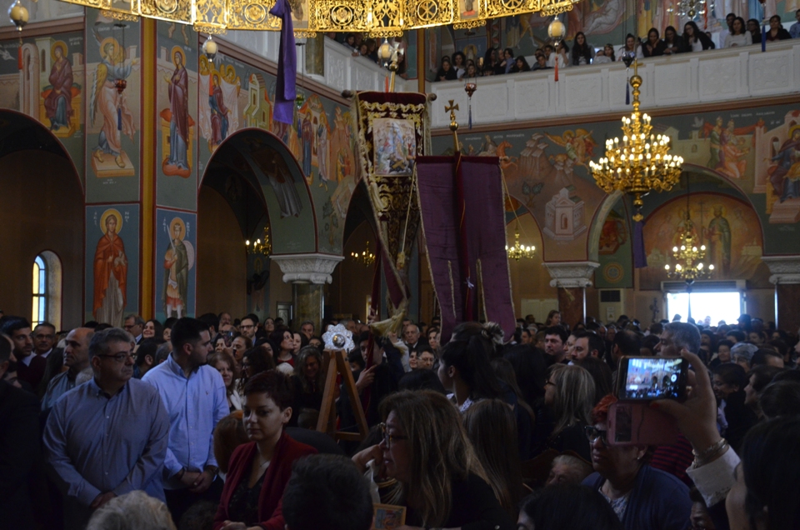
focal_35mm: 45
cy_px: 265
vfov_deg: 29.7
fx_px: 998
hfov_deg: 43.7
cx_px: 400
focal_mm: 30
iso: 2000
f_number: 5
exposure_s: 1/100
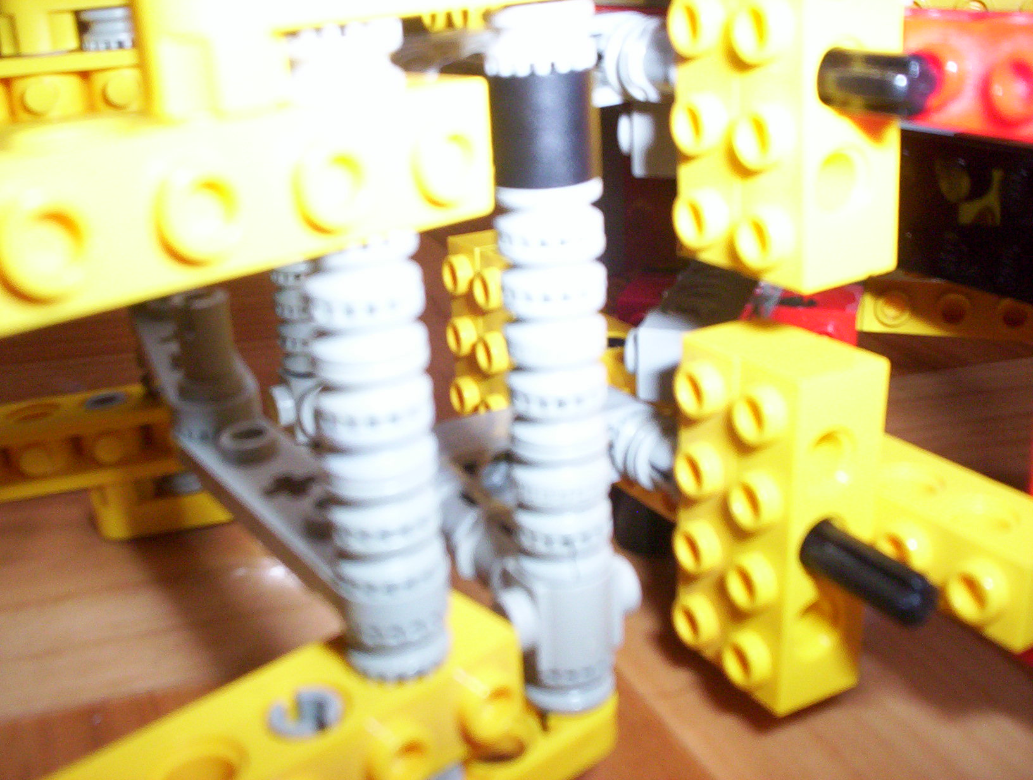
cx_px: 516
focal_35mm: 38
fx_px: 1137
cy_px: 390
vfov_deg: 37.9
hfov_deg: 48.9
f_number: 4.5
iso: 140
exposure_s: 1/60
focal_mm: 4.99
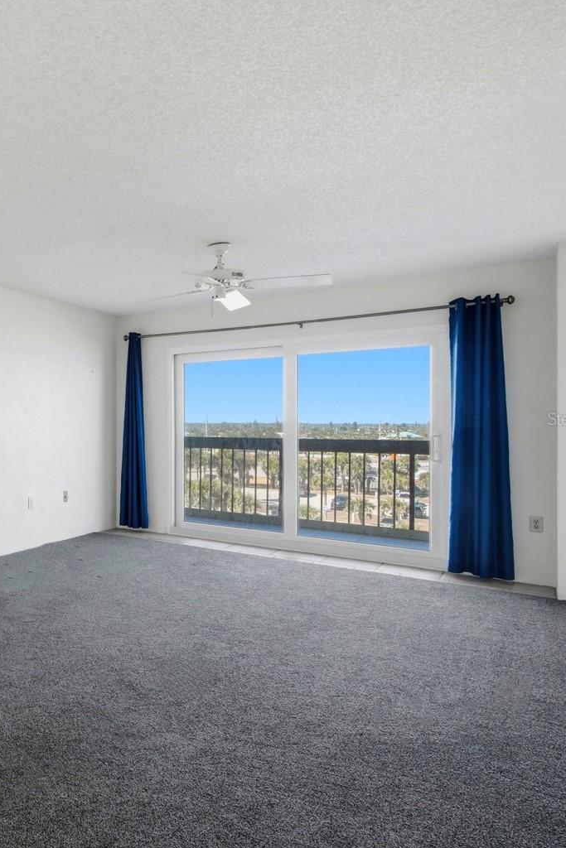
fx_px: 608
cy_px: 419
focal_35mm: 26
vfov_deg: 69.8
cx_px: -37
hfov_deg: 41.3
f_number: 8
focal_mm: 16.5
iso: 2500
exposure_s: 1/3200
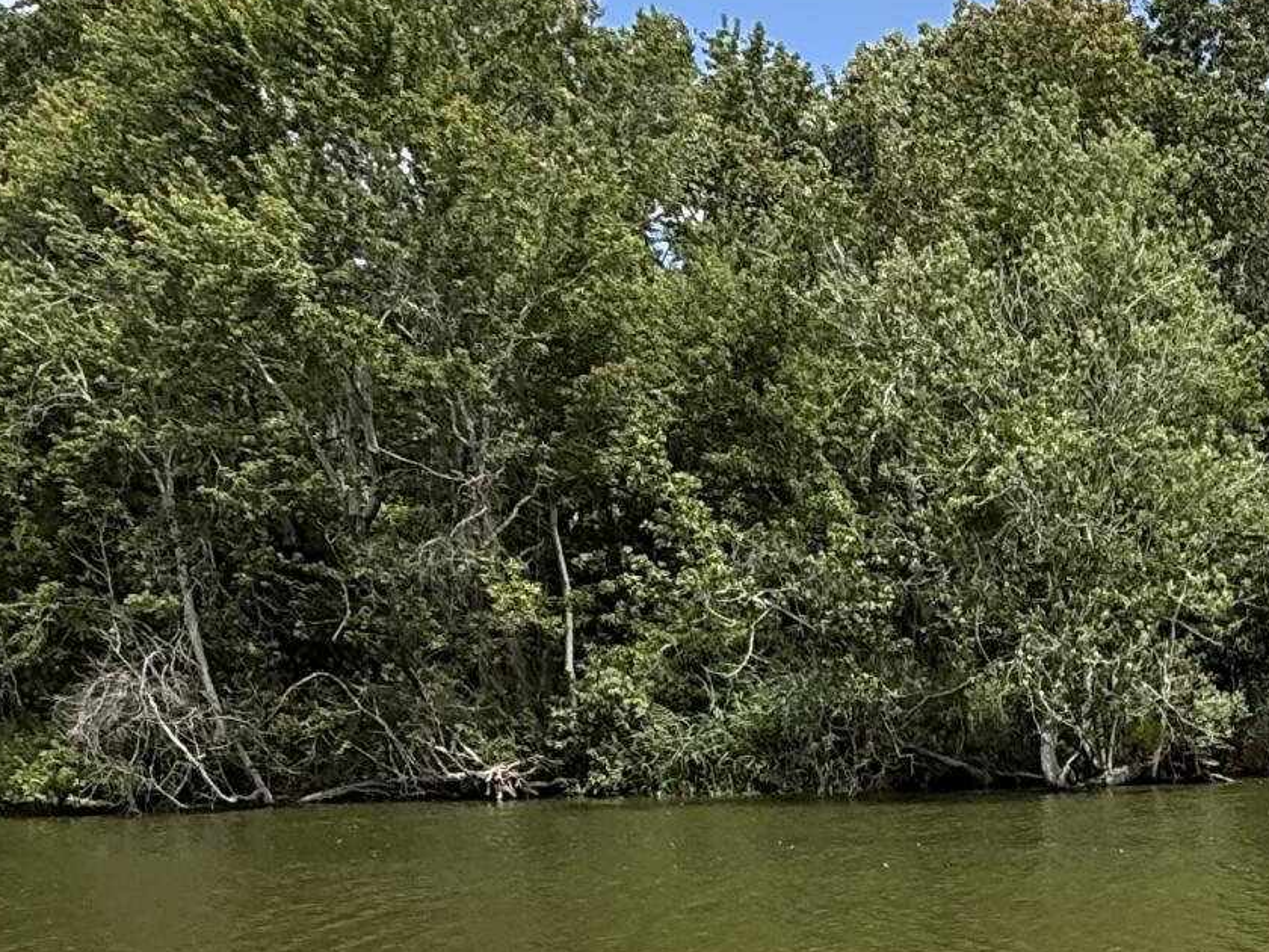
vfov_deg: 27.7
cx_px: 1405
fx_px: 1833
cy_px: 905
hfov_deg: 33.2
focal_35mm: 50
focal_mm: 2.22
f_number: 2.2
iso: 50
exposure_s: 1/830
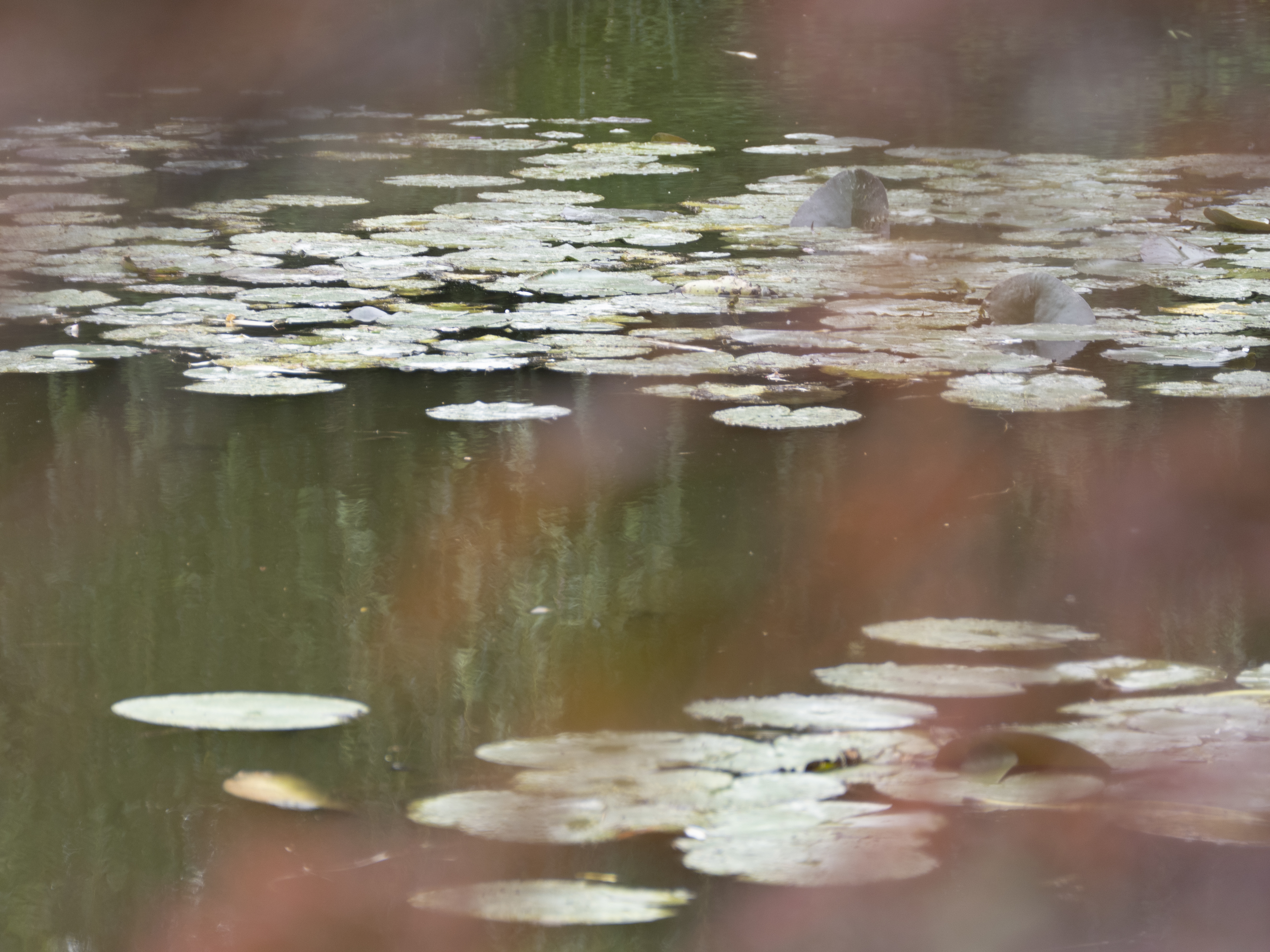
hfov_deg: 5.8
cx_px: 635
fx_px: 12474
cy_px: 476
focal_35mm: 340
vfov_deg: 4.4
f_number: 4
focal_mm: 114.8
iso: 125
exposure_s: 1/125
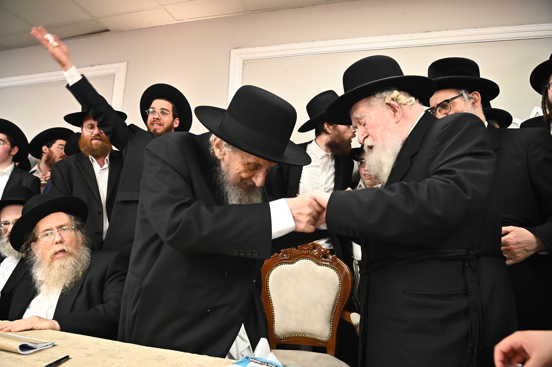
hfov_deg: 73.8
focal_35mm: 24
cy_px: 184
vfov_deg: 53.1
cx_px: 276
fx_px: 368
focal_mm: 24
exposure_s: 1/200
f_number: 5
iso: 3200
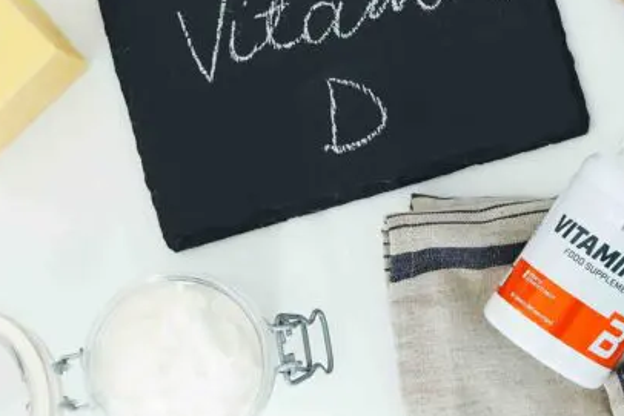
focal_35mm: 131
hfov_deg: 15.4
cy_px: 64
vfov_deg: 10.4
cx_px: 573
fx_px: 2271
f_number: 4.5
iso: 500
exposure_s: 1/160
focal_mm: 25
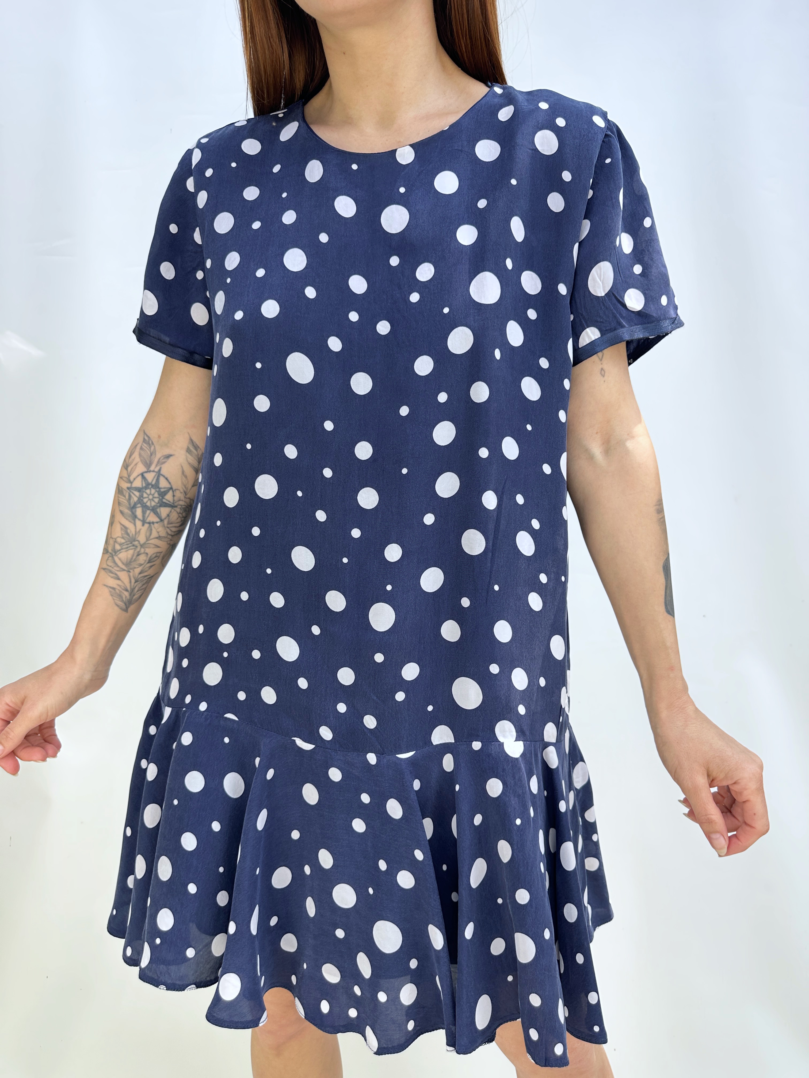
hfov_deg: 56.8
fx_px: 748
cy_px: 539
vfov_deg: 71.6
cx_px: 404
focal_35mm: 24
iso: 64
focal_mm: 6.86
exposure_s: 1/237
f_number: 1.78
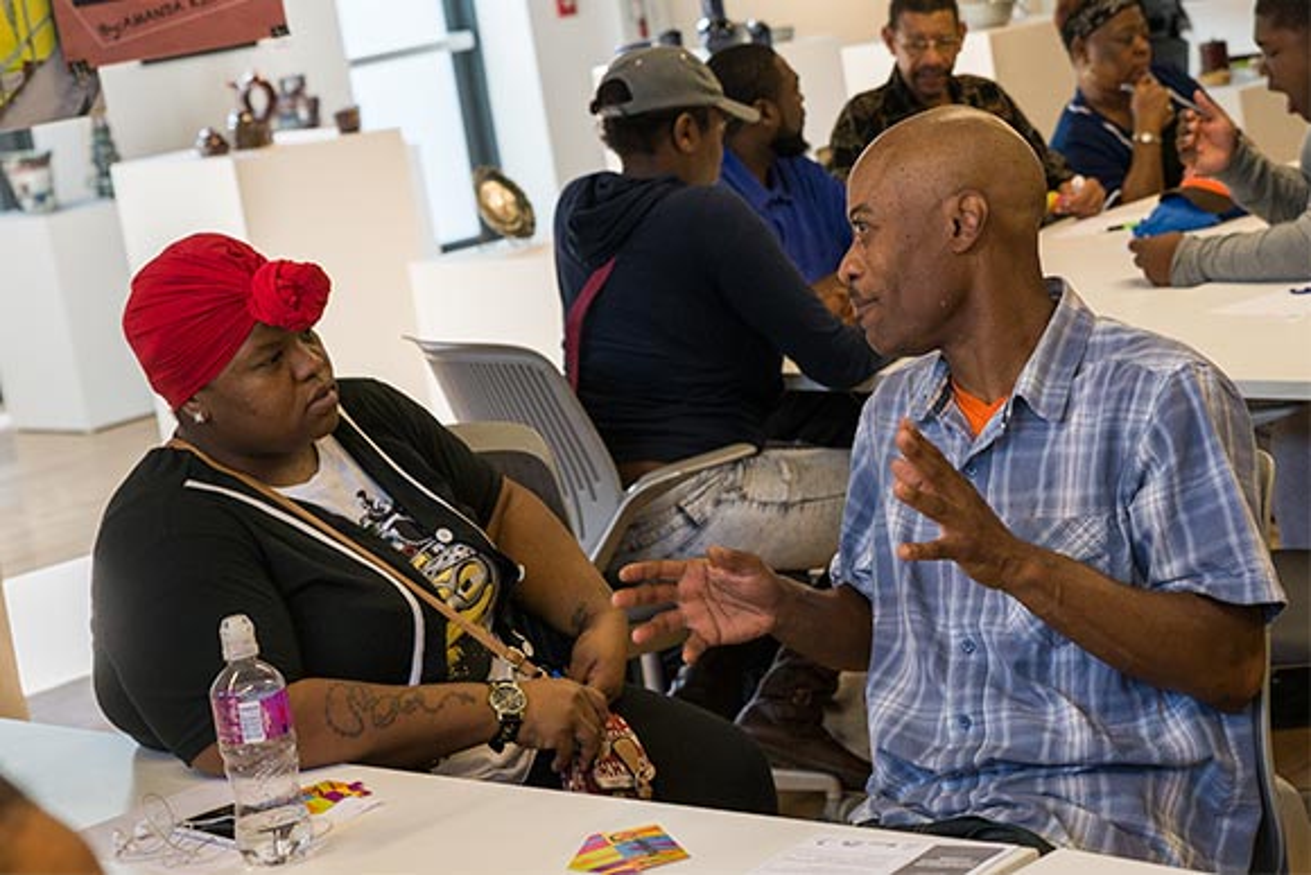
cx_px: 656
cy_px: 438
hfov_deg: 34.5
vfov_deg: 23.4
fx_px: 2113
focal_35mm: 58
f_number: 5.6
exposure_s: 1/250
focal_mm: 58
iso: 800
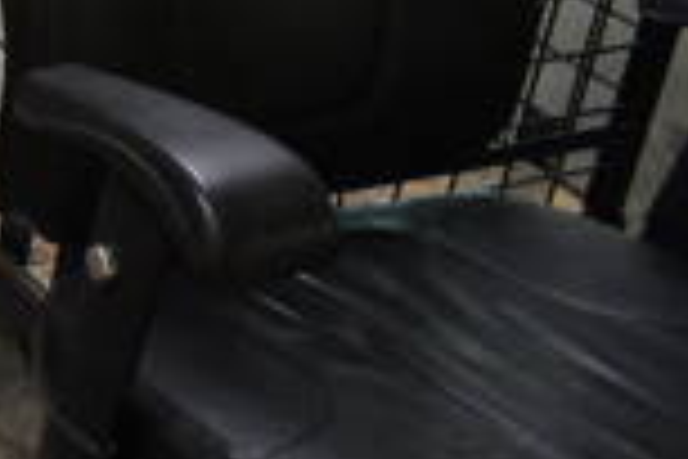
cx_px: -594
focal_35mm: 108
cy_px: 261
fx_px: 2064
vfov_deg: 12.7
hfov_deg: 15.8
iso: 2000
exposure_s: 1/30
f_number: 3.5
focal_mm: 18
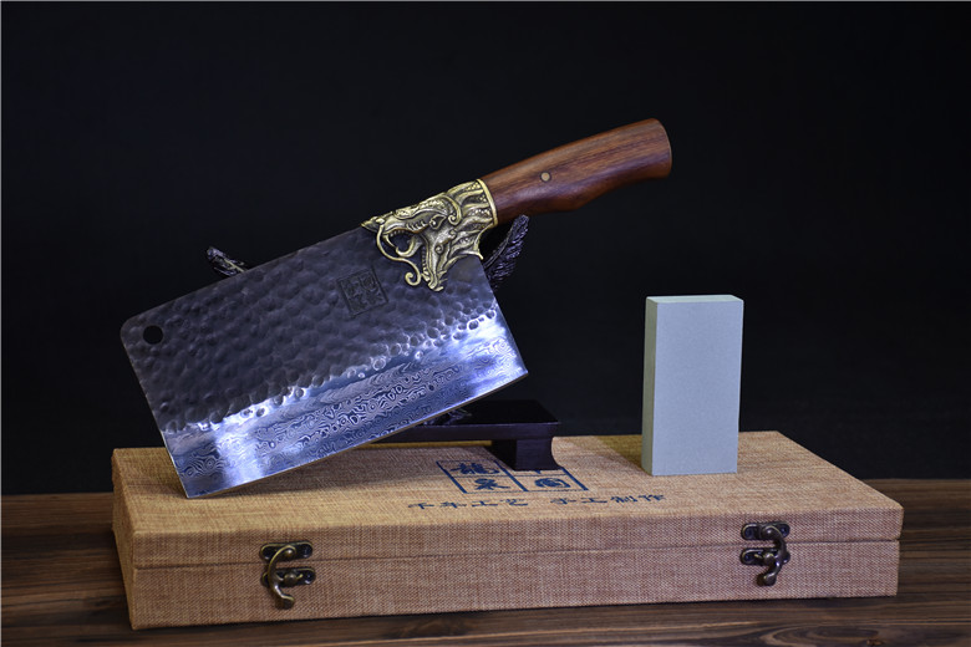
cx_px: 486
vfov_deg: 17.5
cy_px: 324
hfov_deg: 26.0
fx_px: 2104
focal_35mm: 78
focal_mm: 52
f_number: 4.8
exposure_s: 1/30
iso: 100
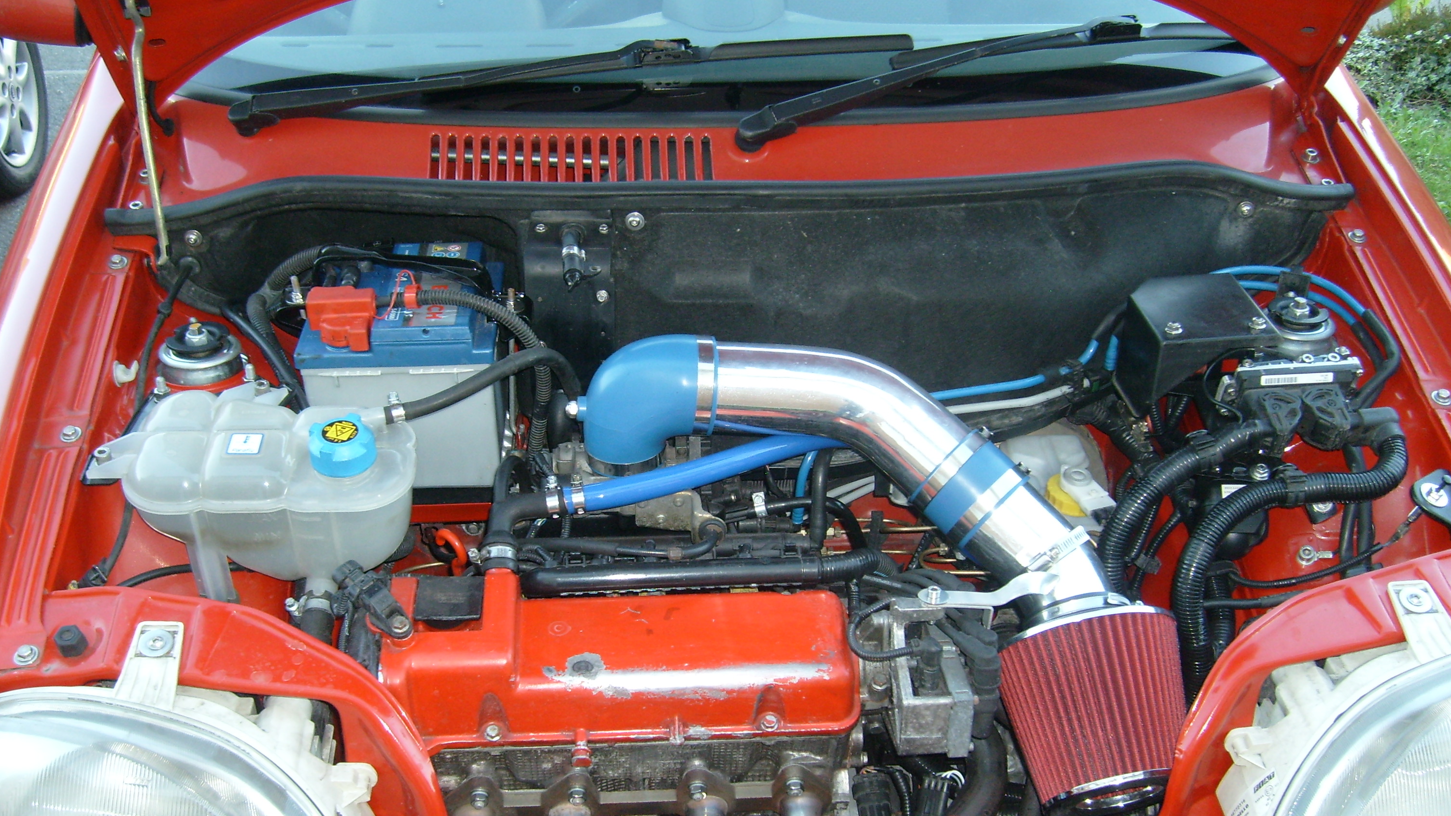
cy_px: 462
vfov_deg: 30.4
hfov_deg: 51.6
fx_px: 1501
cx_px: 733
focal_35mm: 39
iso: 100
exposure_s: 1/45
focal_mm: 5.8
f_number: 2.8
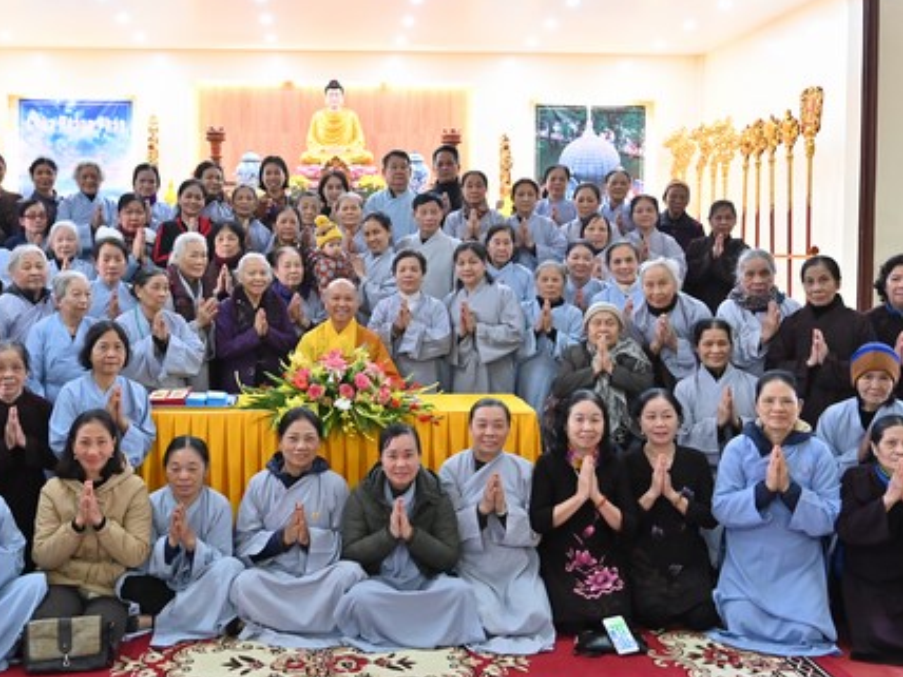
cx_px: 357
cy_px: 293
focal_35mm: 35
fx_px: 913
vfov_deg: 40.6
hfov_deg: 52.2
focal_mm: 24
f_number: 5.6
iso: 3200
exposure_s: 1/60
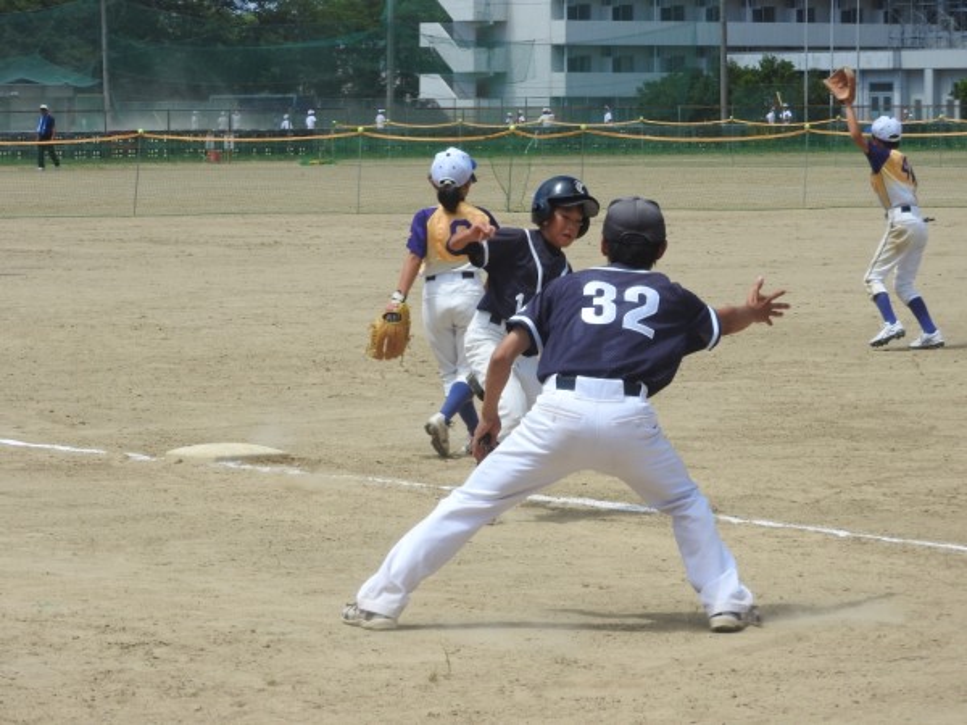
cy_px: 362
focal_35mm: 170
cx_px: 484
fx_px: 4749
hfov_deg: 11.6
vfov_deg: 8.7
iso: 100
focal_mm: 30.5
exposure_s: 1/640
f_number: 5.2
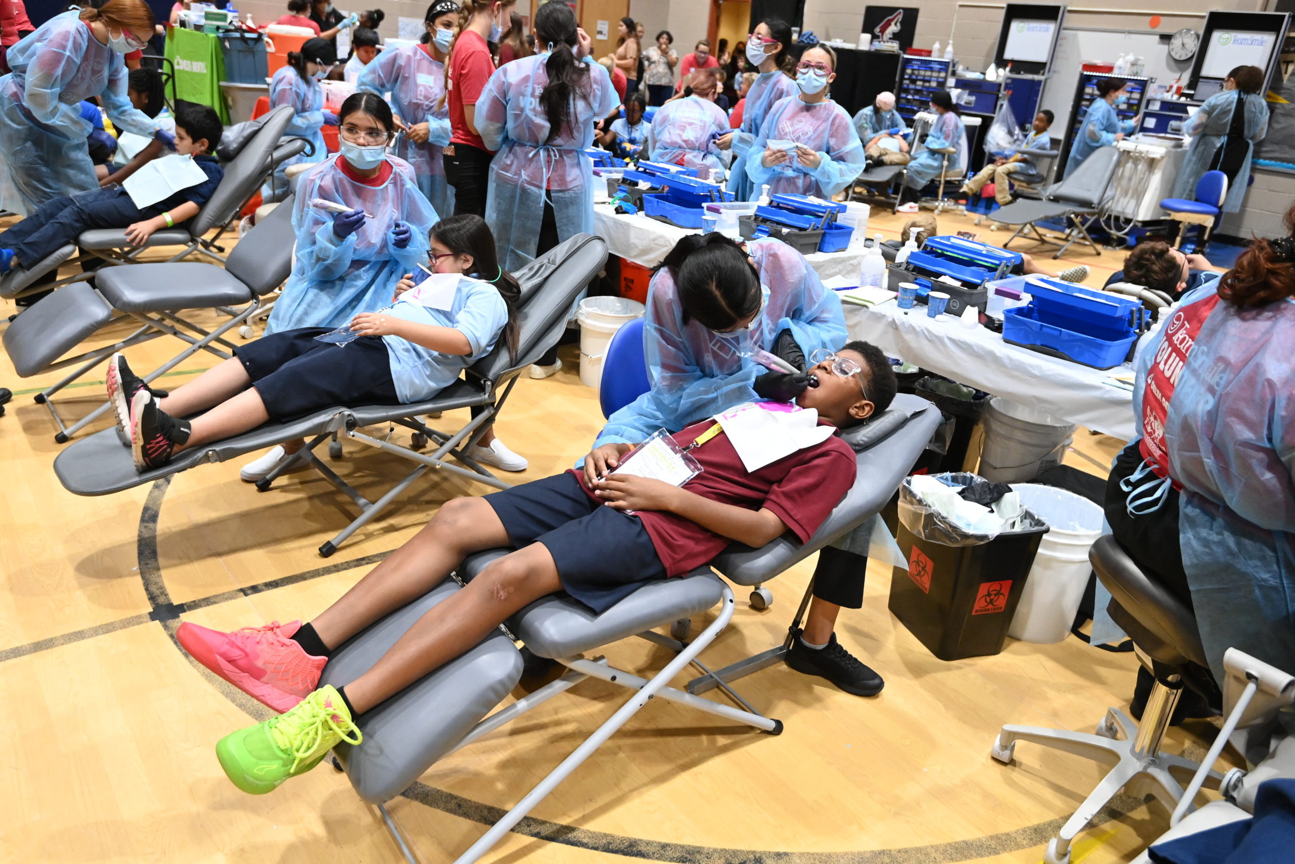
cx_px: 648
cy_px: 432
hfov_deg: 69.4
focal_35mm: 26
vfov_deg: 49.6
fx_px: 935
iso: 6400
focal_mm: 26
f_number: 4
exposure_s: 1/500
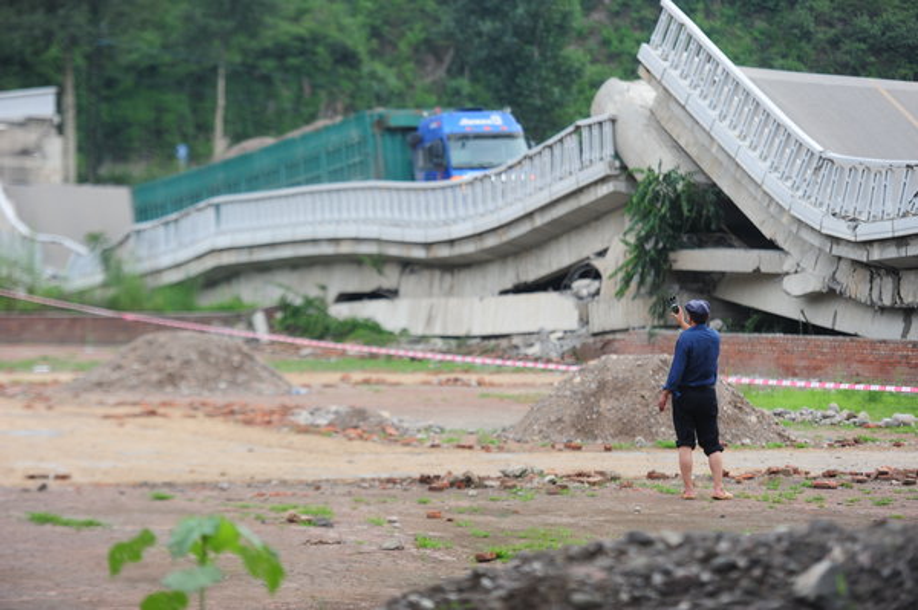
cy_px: 305
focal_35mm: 125
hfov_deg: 16.4
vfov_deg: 10.9
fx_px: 3185
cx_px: 459
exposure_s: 1/1000
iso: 400
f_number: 2.8
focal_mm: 125
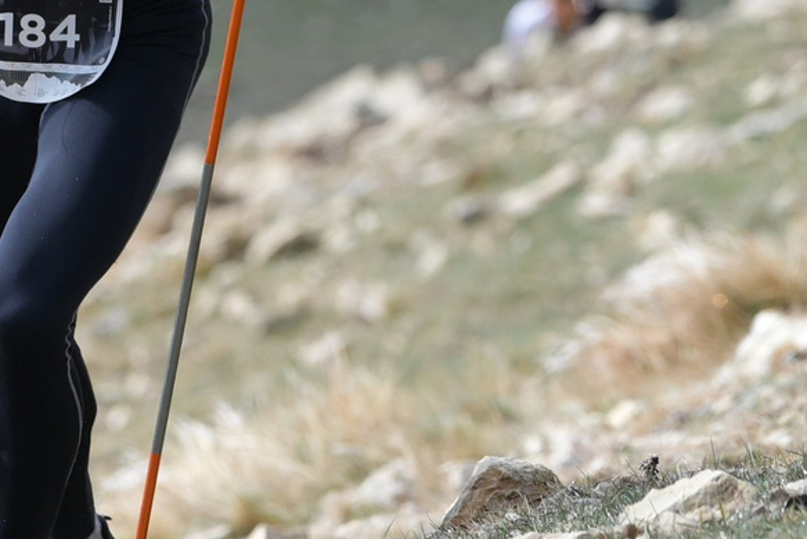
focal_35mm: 659
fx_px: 14775
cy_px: -59
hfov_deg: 3.1
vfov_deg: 2.1
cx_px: 338
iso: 160
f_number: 4
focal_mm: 150
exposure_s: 1/1000
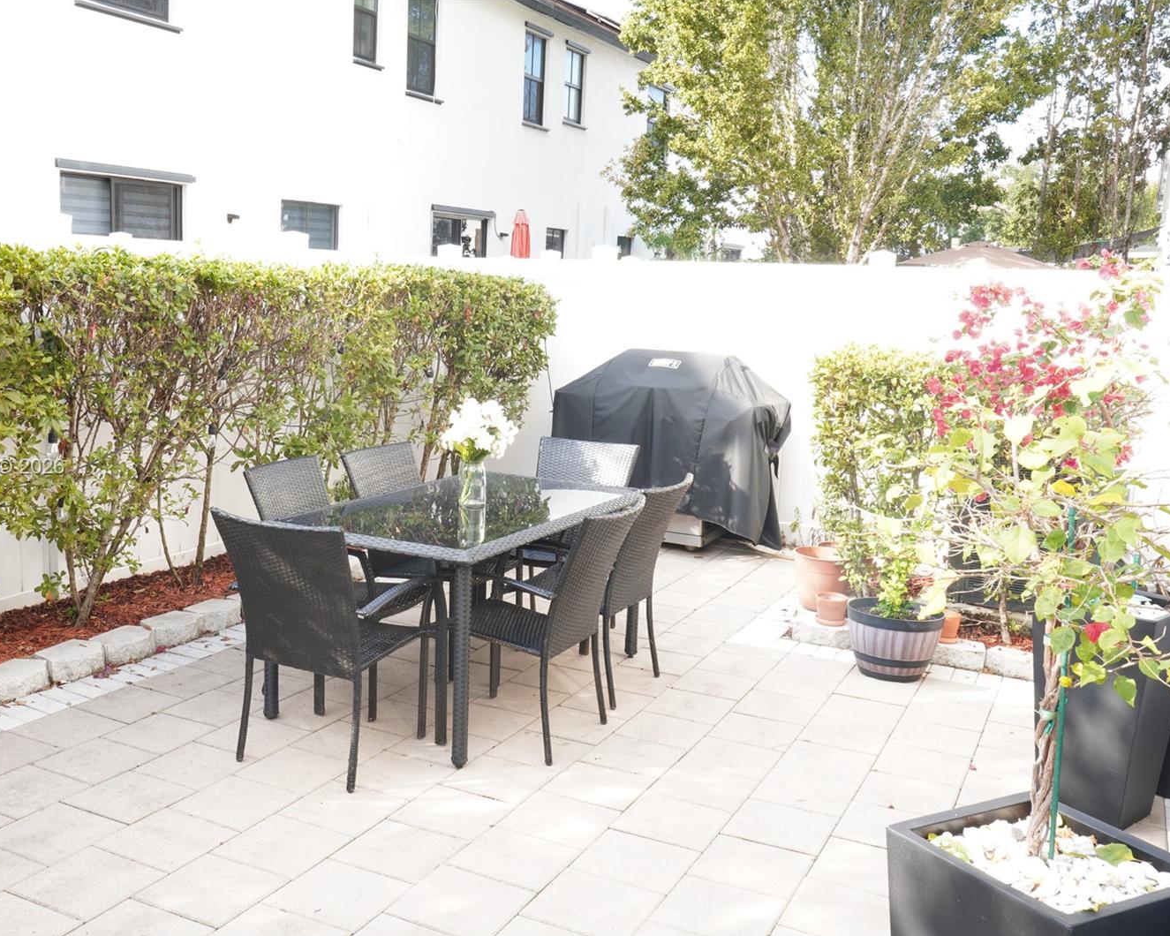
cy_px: 468
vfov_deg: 43.4
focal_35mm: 34
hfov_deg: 52.6
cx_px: 496
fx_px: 1177
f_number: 16
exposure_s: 1/5
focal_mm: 20
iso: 125
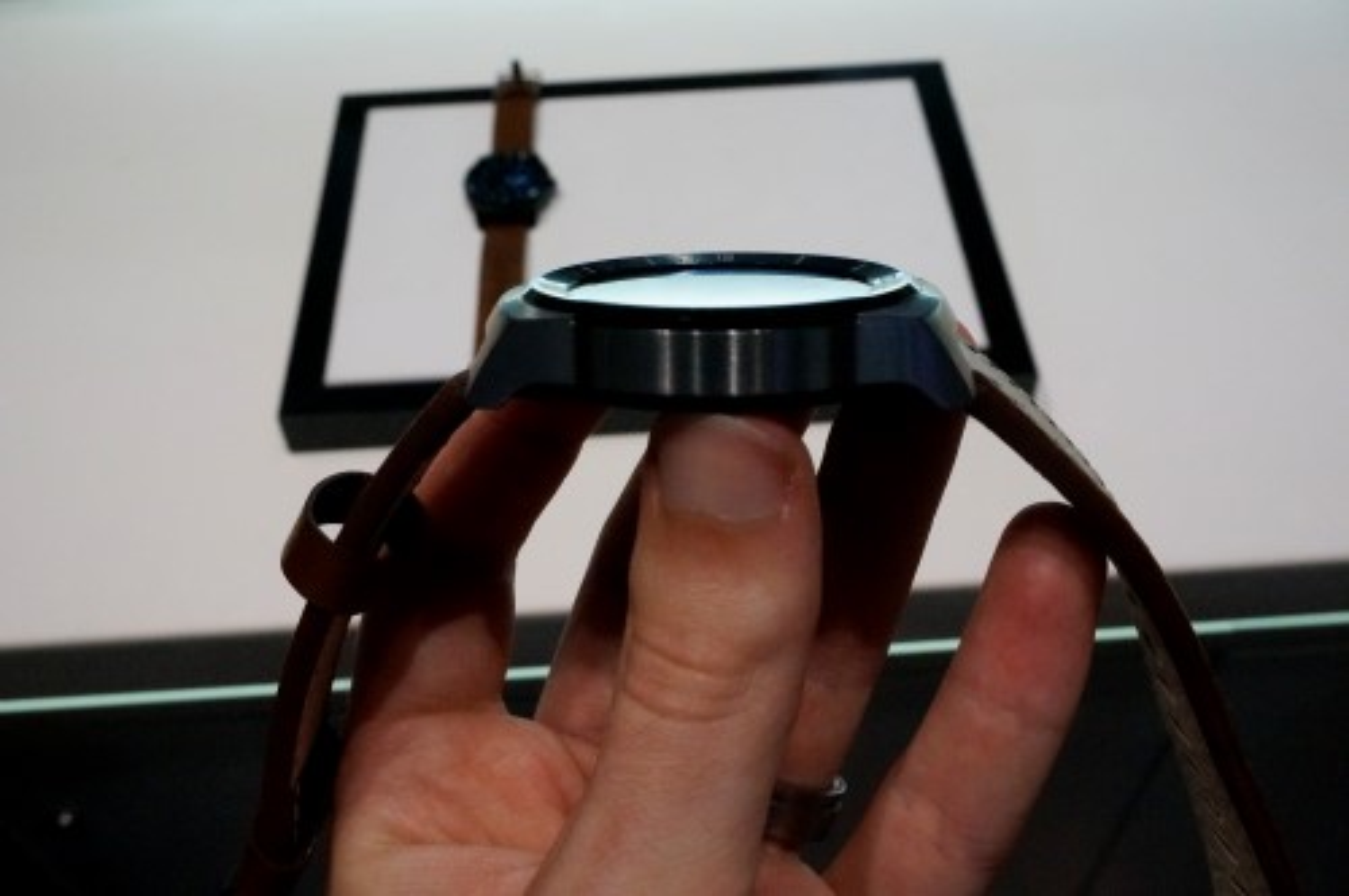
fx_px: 1291
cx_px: 674
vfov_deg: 38.3
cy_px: 448
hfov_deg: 55.2
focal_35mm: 34
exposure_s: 1/250
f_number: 13
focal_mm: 23
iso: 6400
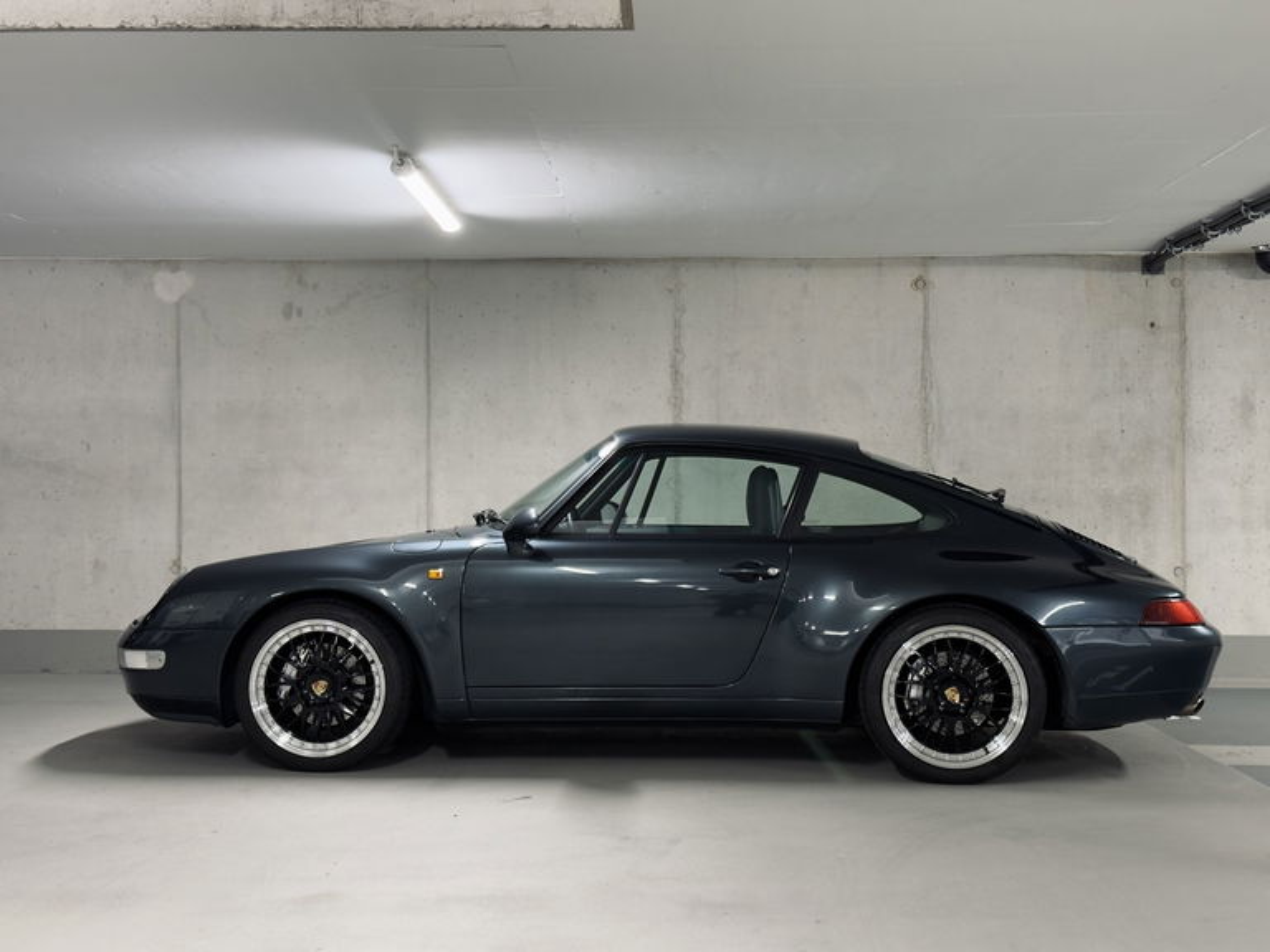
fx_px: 1761
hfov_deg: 39.7
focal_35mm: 48
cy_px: 476
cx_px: 635
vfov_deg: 30.3
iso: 200
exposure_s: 1/50
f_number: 1.78
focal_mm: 6.76
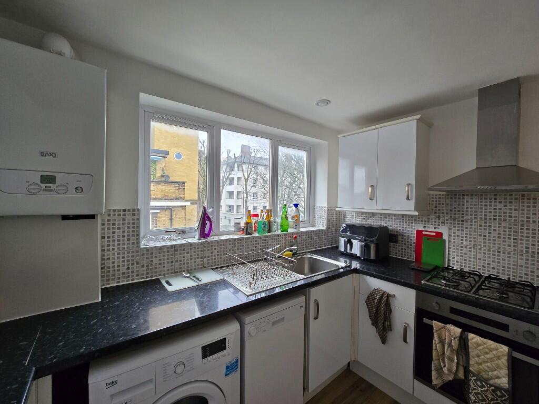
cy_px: 202
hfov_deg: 106.2
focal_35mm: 13
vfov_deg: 89.9
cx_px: 270
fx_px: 202
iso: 100
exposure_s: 1/50
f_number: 2.2
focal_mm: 2.2
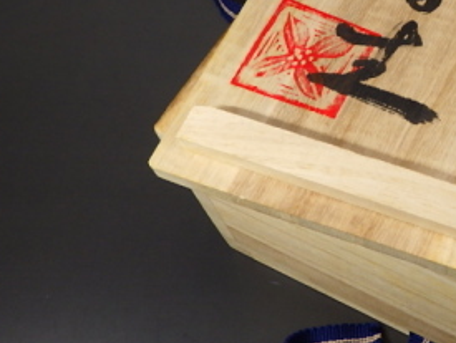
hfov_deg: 23.2
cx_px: 506
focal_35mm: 79
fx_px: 1042
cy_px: 103
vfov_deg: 18.6
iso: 125
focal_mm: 6.1
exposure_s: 1/50
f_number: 3.8
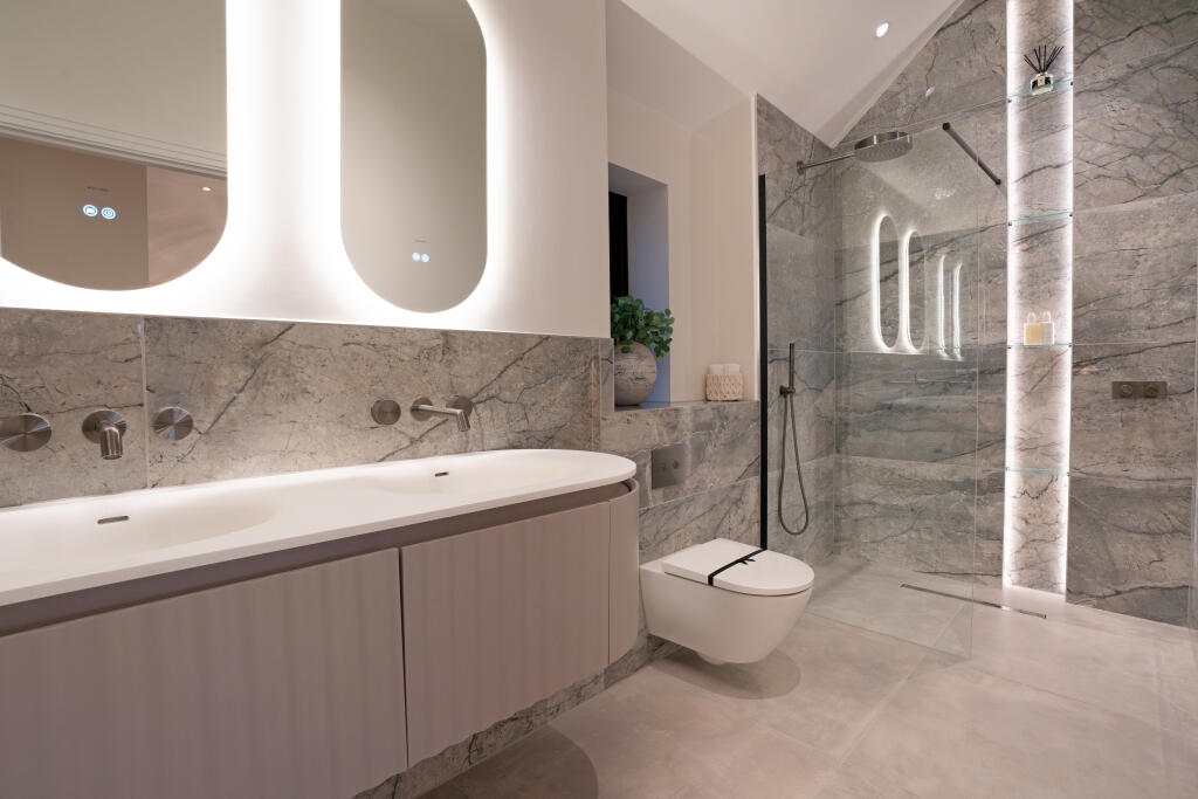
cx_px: 599
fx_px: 532
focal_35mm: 16
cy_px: 400
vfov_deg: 73.8
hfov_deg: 96.7
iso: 2000
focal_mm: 16
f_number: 10
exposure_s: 1/30
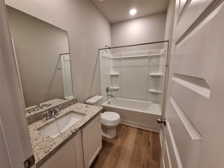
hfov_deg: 106.2
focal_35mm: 13
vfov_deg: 89.9
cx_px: 112
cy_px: 84
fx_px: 84
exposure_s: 1/40
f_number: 2.2
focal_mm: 1.74
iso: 125
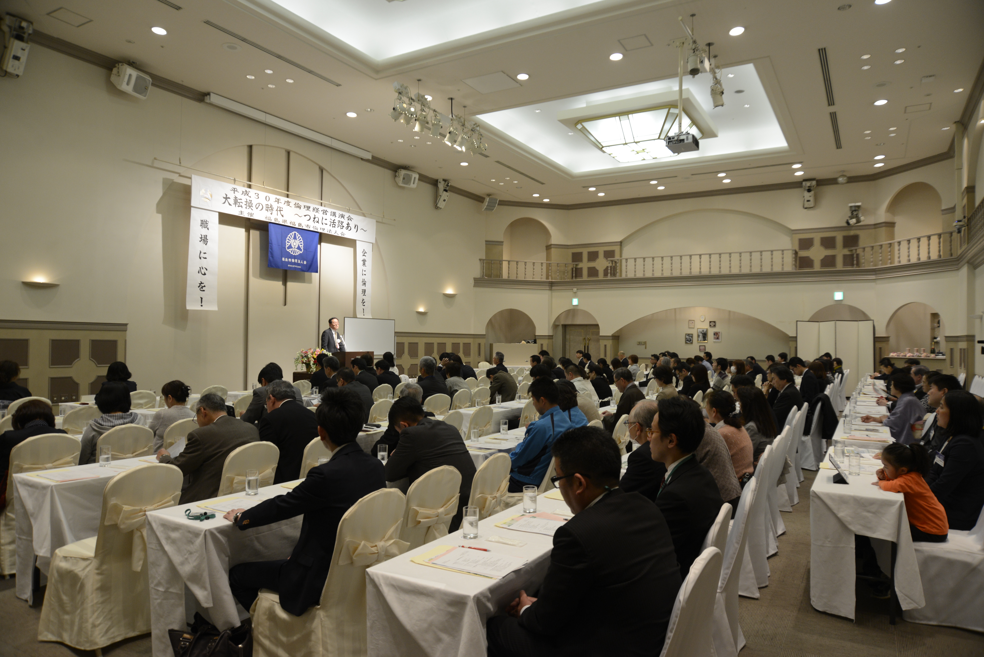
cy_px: 328
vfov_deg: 53.2
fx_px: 656
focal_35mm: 24
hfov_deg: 73.7
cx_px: 492
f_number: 5.6
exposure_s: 1/80
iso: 1000
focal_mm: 24
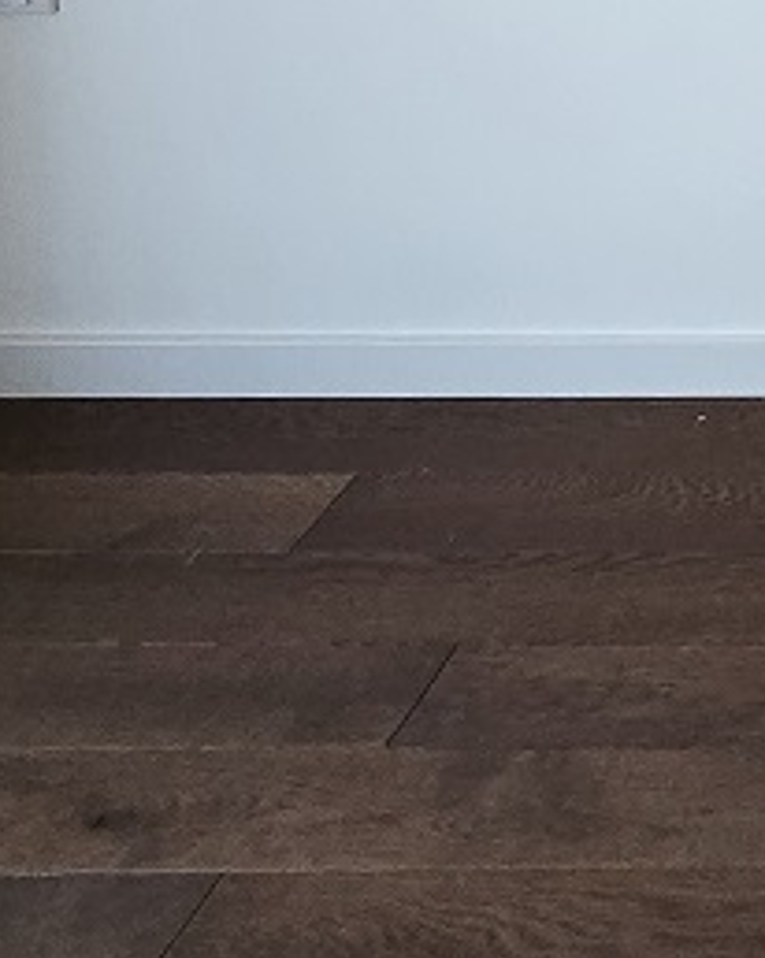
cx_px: 1456
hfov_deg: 18.6
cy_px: -453
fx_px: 1672
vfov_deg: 25.0
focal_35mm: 59
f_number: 2.2
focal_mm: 1.7
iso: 125
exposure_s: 1/100
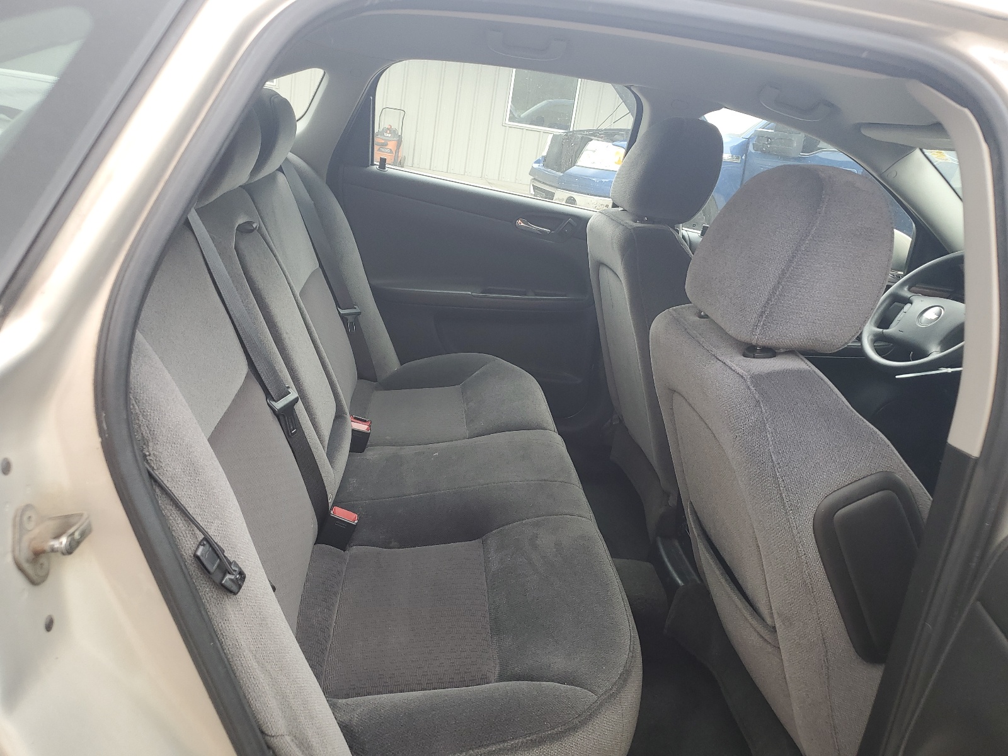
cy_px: 378
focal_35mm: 26
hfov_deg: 67.3
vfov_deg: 53.1
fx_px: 757
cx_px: 504
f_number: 1.5
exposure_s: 1/125
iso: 50
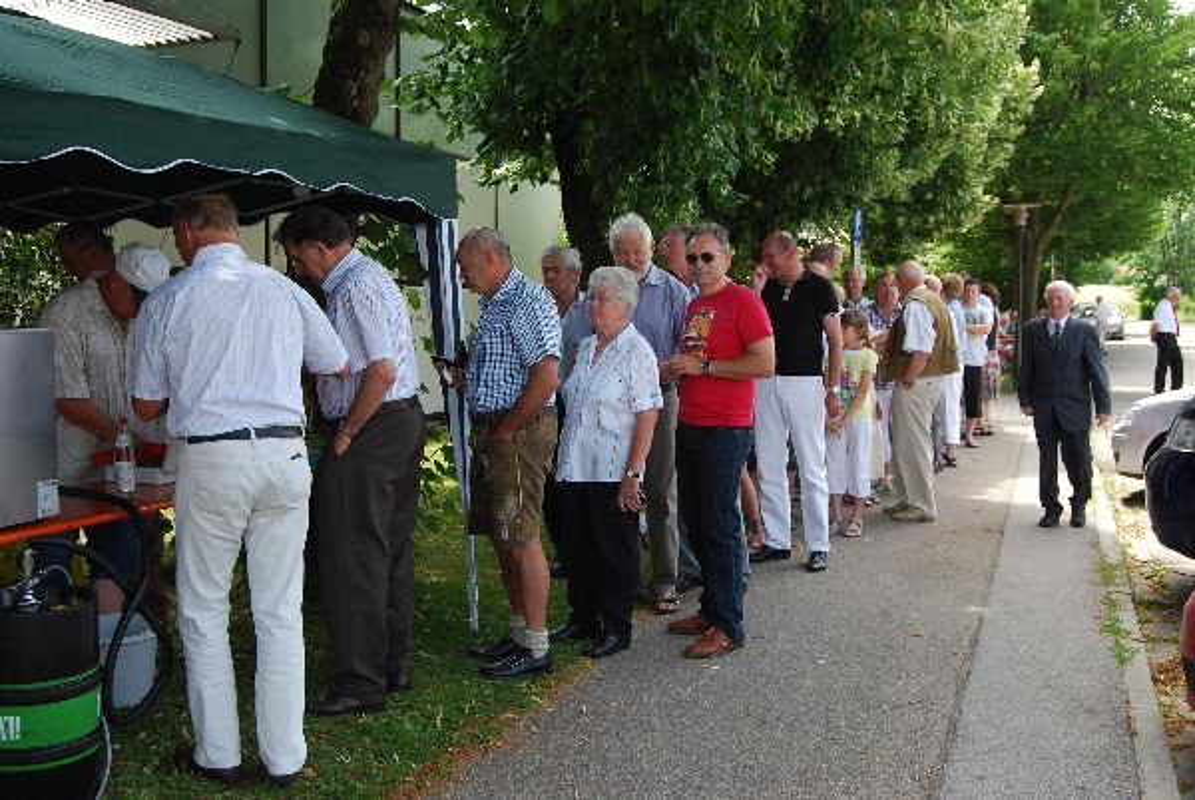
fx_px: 1296
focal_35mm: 39
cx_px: 598
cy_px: 400
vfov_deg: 34.3
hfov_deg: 49.5
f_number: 5
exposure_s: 1/100
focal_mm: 26
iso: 200
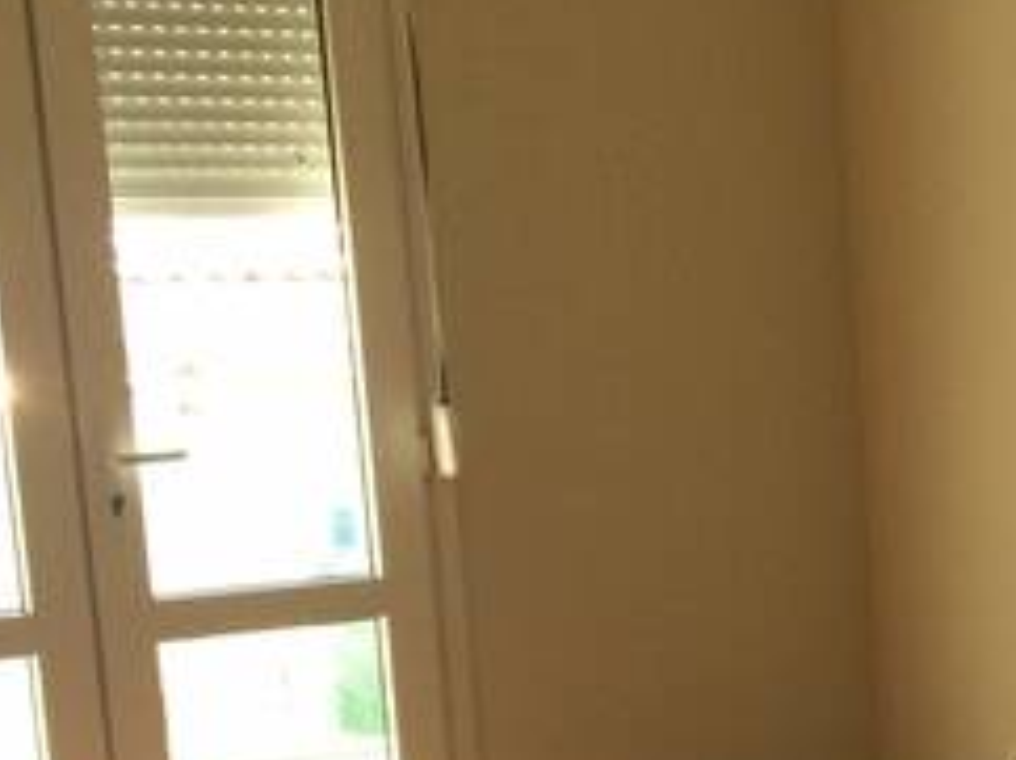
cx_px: 1301
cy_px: 802
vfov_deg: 15.0
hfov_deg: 19.0
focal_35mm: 96
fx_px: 2815
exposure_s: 1/120
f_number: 2.2
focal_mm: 4.15
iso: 40
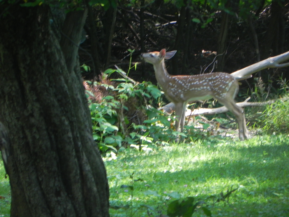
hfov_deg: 3.6
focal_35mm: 550
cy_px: 108
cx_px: 144
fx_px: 4592
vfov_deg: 2.7
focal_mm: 97.8
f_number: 5
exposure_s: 1/50.7
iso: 400
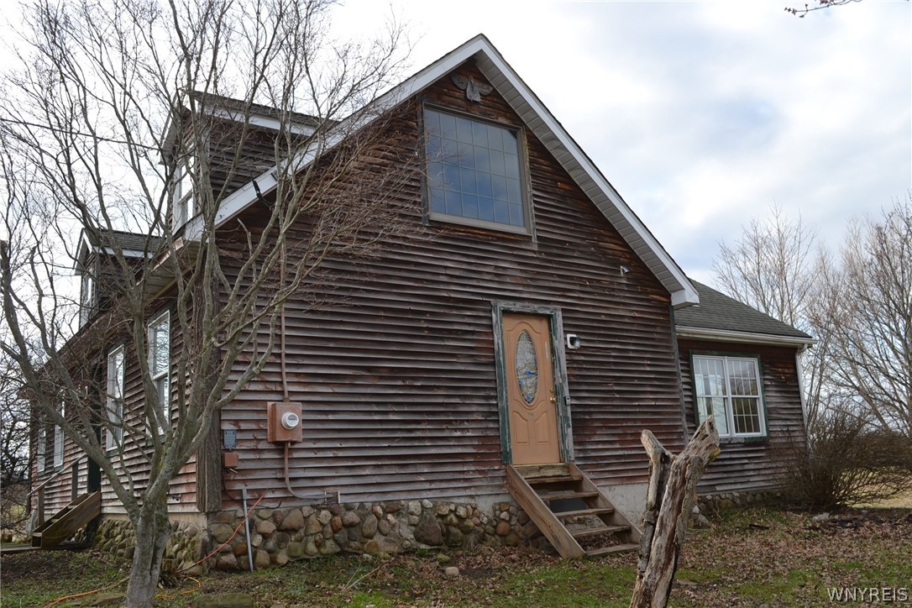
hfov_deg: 59.5
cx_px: 456
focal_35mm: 32
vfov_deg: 41.7
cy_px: 304
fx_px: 798
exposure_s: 1/200
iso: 100
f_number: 6.3
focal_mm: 21
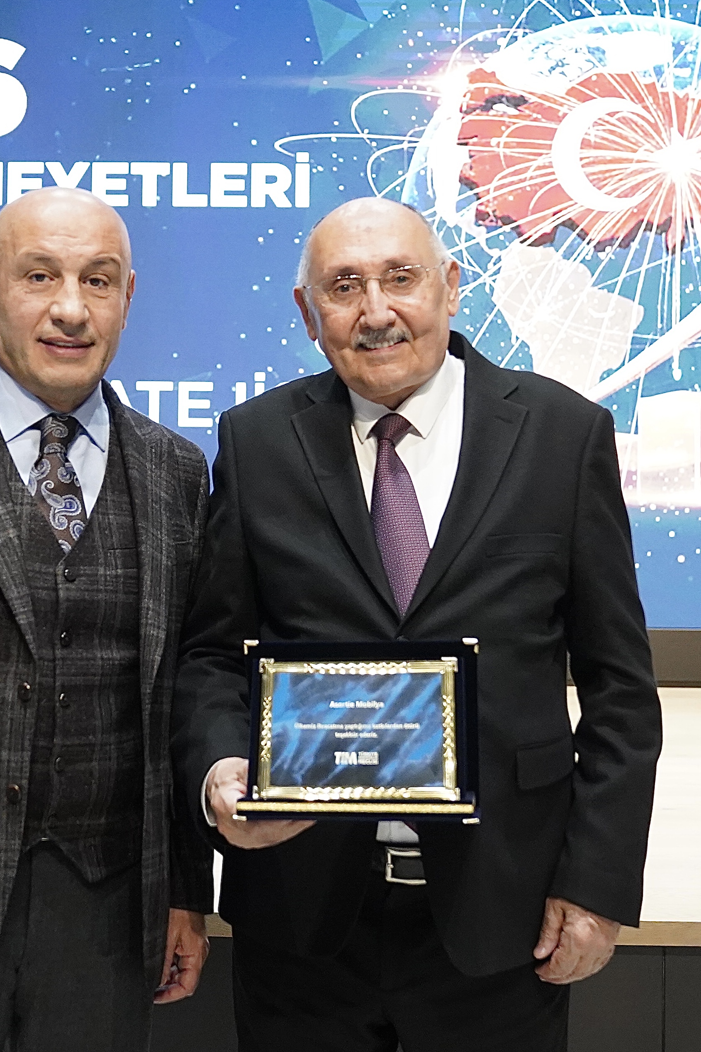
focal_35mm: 37
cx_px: 431
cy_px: 515
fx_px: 1081
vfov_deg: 51.9
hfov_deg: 35.8
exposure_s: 1/200
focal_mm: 24
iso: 3200
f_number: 2.8
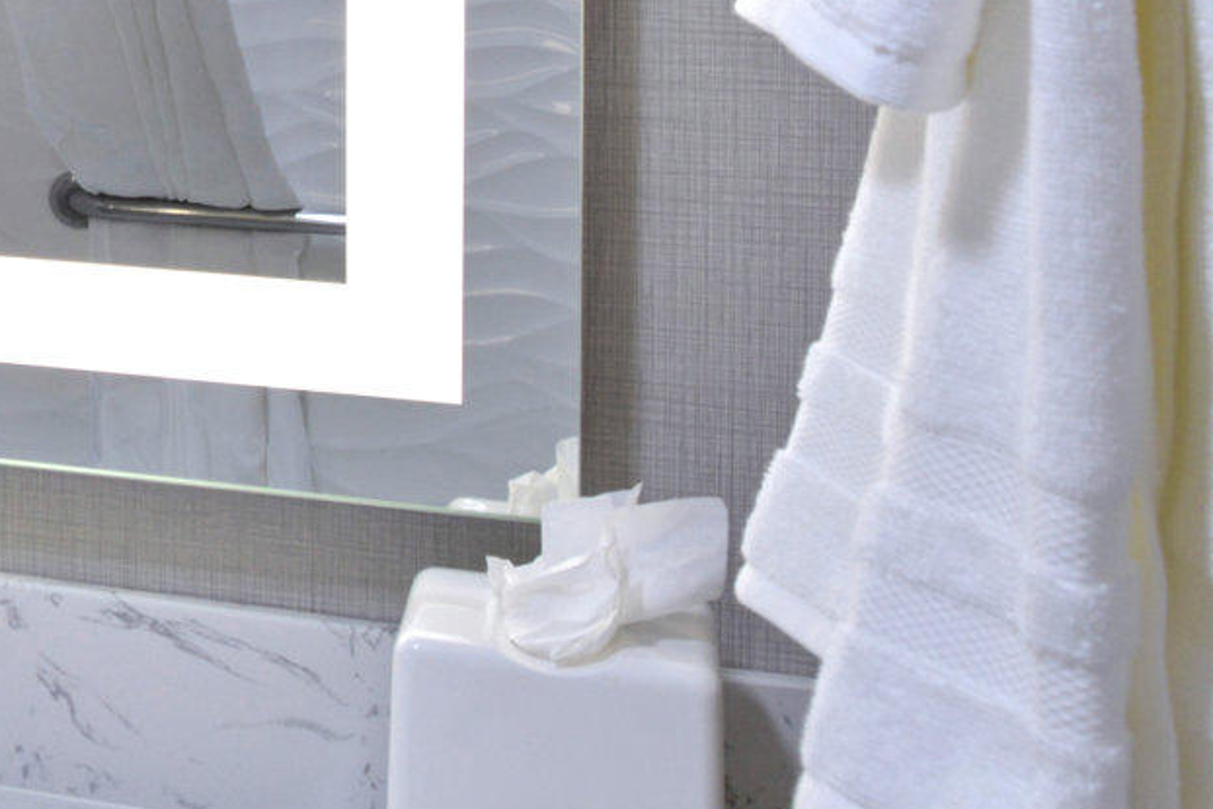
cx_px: -681
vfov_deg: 17.0
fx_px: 2662
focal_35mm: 79
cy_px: 63
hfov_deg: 21.1
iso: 640
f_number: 11
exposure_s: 1/6
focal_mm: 24
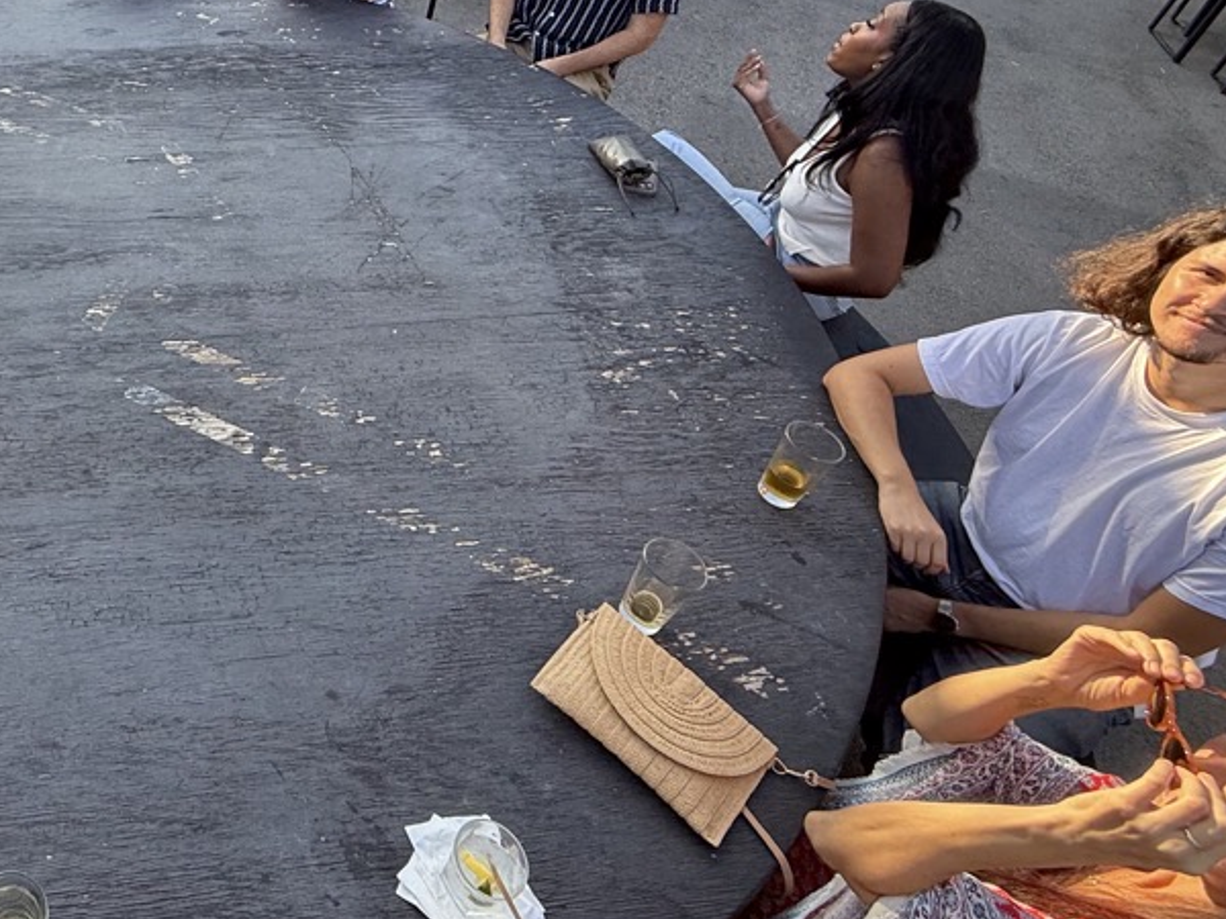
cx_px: 147
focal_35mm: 28
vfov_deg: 47.8
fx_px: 992
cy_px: 223
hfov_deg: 55.9
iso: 50
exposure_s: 1/228
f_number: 2.2
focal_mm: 2.22
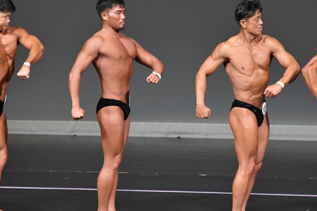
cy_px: 100
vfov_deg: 3.3
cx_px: 122
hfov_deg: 4.9
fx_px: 3687
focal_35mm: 419
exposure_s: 1/400
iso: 5000
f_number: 5.6
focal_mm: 210
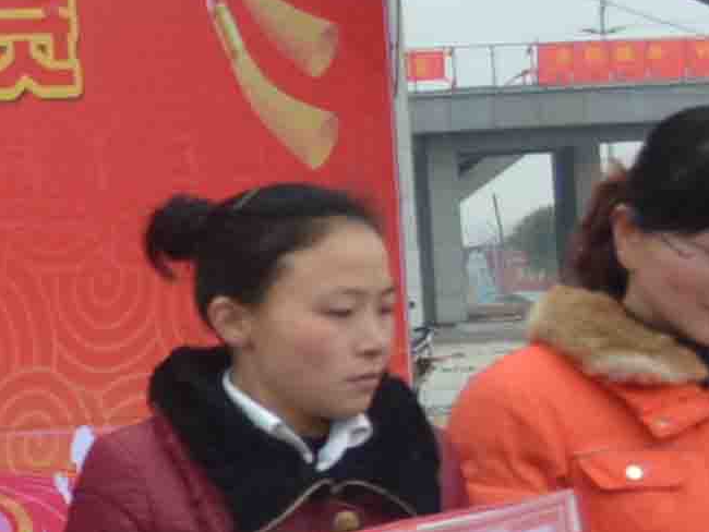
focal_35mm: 184
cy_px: 408
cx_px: -1346
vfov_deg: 8.1
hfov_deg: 8.9
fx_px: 3770
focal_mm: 18
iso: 100
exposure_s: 1/125
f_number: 5.6
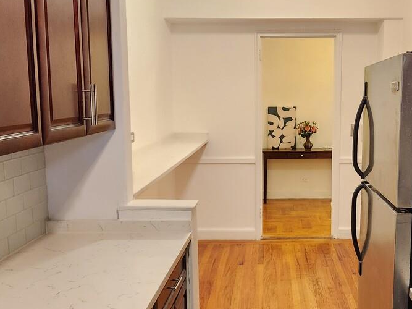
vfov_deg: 31.5
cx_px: 281
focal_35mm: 46
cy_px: 163
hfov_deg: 40.6
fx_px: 547
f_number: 1.8
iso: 640
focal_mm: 5.4
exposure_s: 1/120
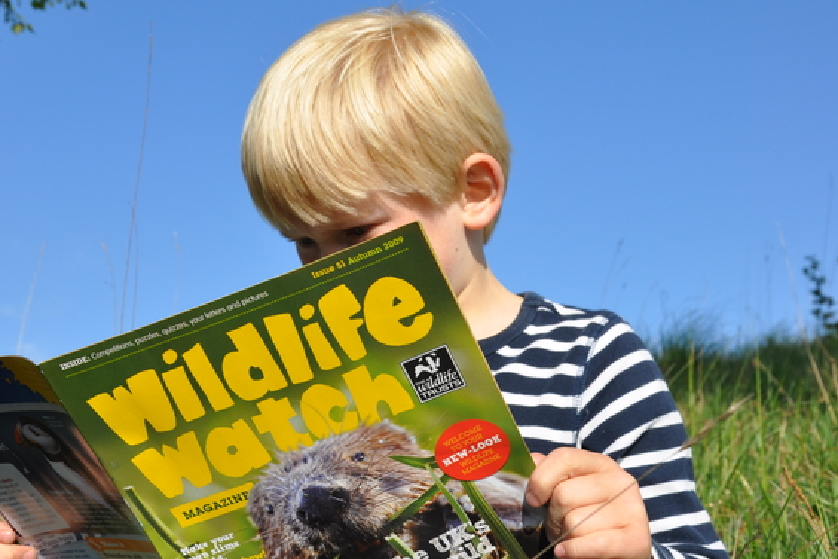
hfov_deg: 36.2
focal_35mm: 55
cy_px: 348
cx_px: 440
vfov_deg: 24.6
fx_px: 1280
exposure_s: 1/400
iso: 200
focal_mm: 28
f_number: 10
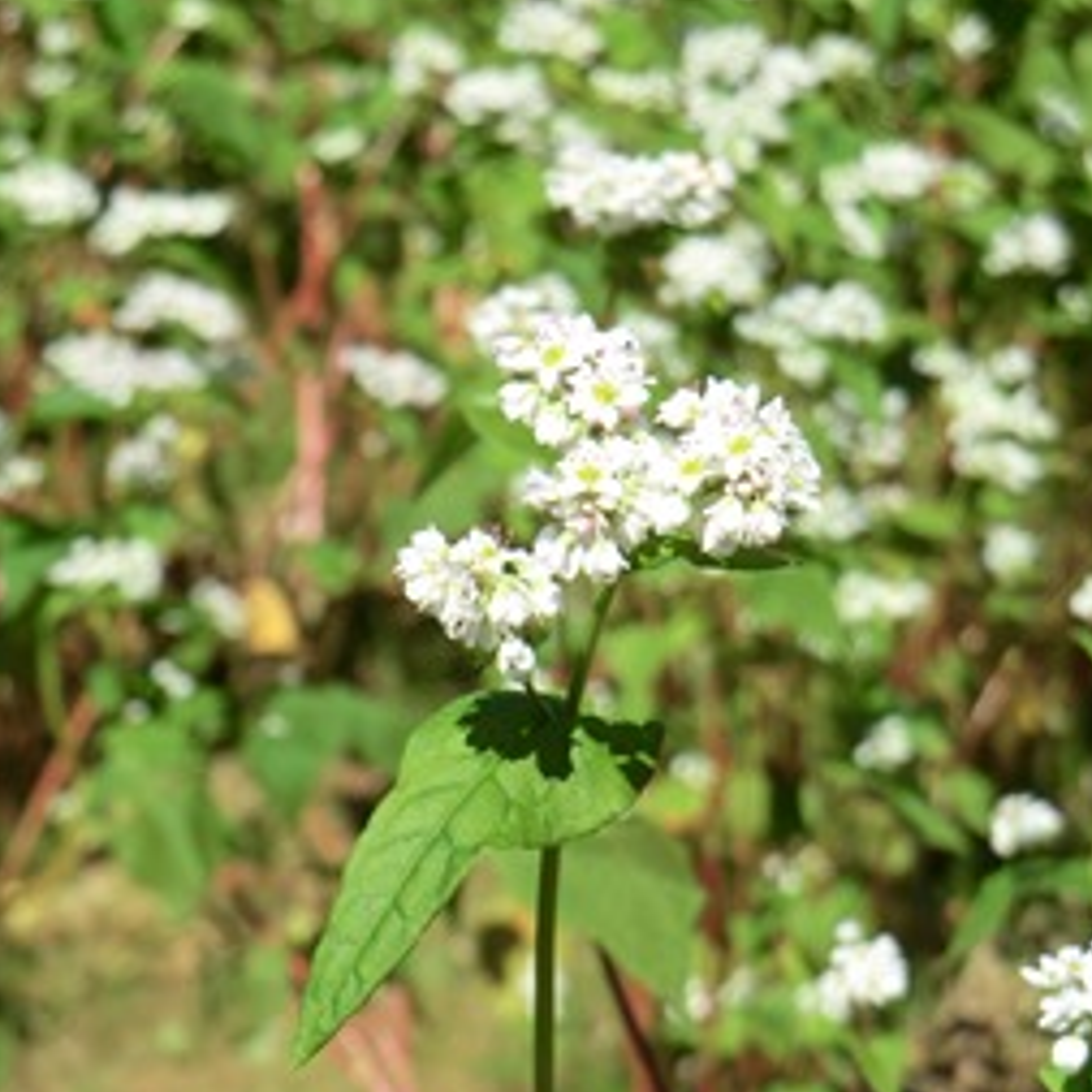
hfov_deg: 13.2
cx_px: 544
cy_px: 561
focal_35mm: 132
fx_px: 4711
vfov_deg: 13.2
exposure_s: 1/500
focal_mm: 18.8
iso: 80
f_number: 5
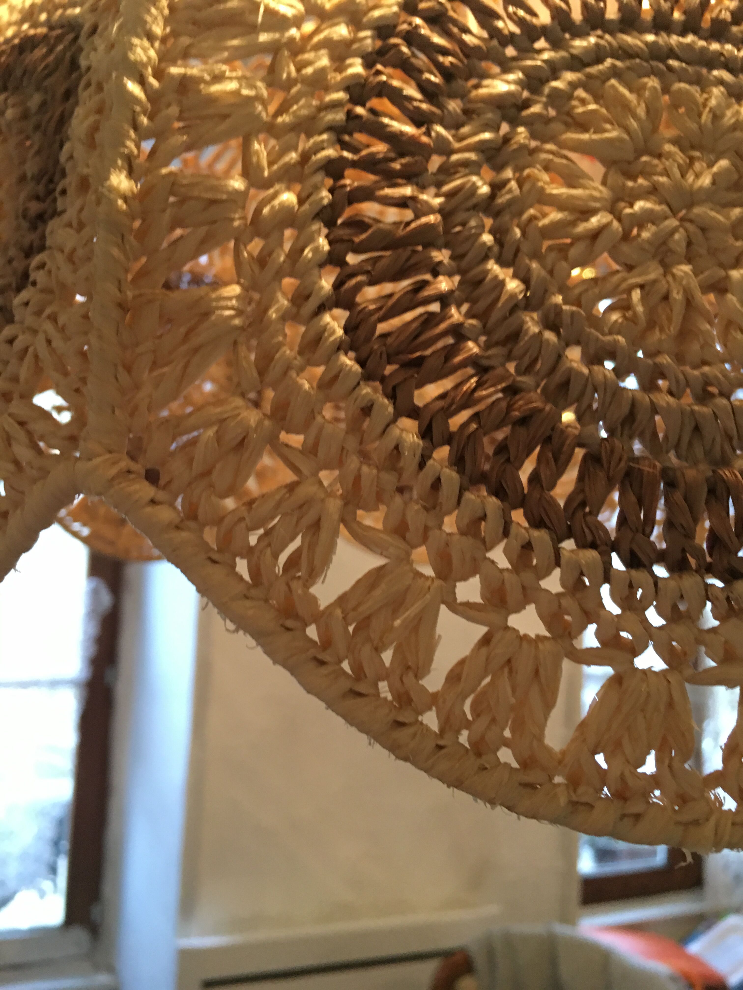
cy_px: 495
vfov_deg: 61.7
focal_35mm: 29
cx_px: 372
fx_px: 830
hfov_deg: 48.2
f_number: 2.2
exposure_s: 1/17
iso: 100
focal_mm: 4.15
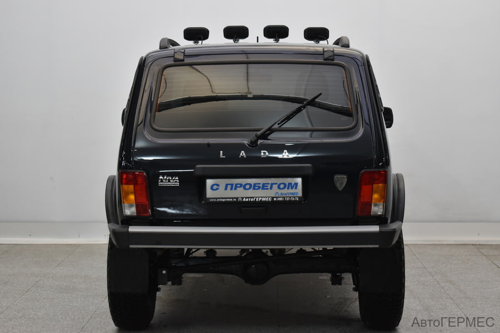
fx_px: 1000
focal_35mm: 72
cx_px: 250
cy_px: 166
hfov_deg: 28.1
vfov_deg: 18.9
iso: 1000
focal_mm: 48
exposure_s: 1/80
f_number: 5.3
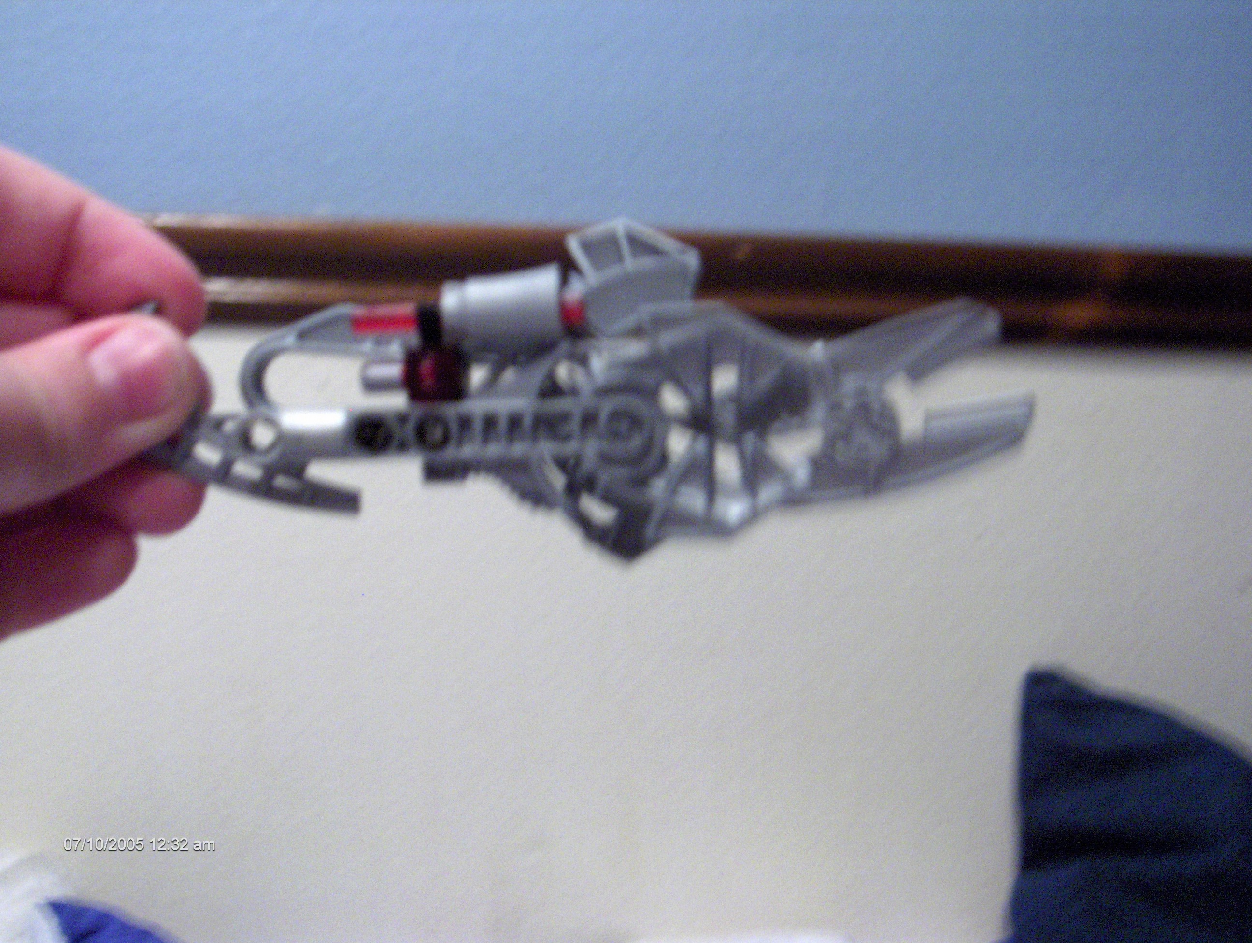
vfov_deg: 33.0
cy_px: 472
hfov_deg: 42.9
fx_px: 1594
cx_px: 626
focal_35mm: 44
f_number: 2.9
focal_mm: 9
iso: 200
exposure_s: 1/8.96
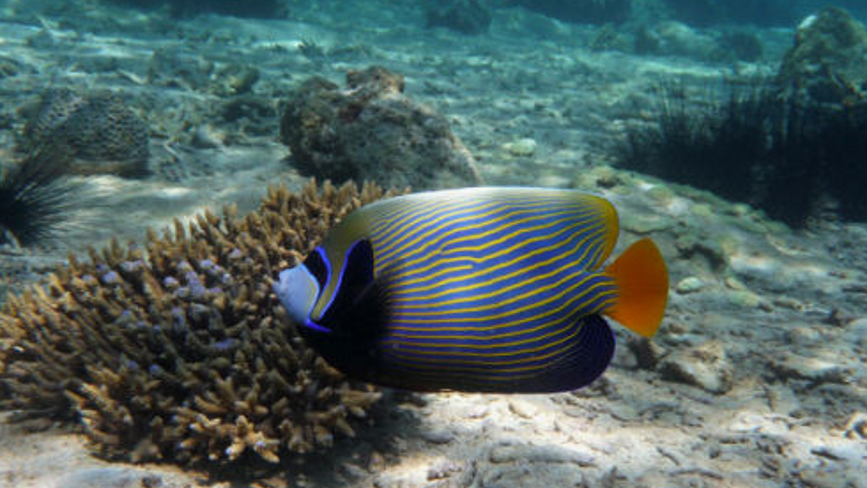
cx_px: 439
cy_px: 307
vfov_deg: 23.9
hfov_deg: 41.3
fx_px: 1150
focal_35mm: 50
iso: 100
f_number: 4.1
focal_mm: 7.6
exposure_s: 1/400
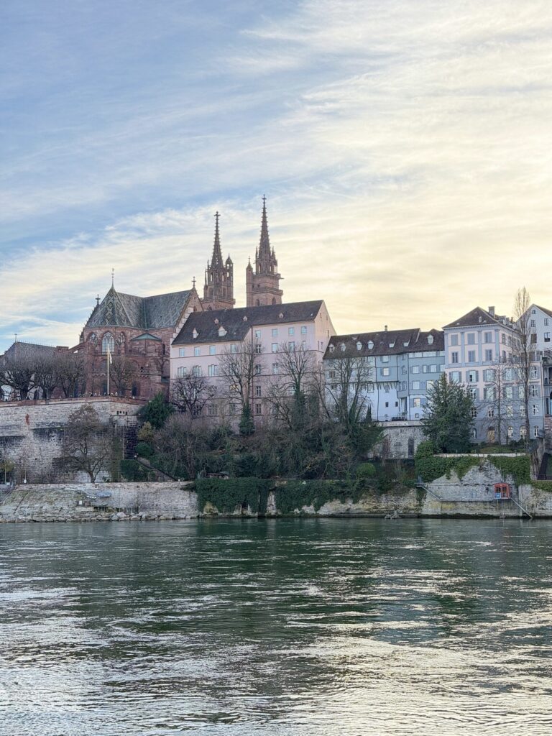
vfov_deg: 39.7
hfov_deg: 30.3
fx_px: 1021
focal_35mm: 48
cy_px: 368
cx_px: 276
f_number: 1.8
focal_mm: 6.76
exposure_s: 1/640
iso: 100
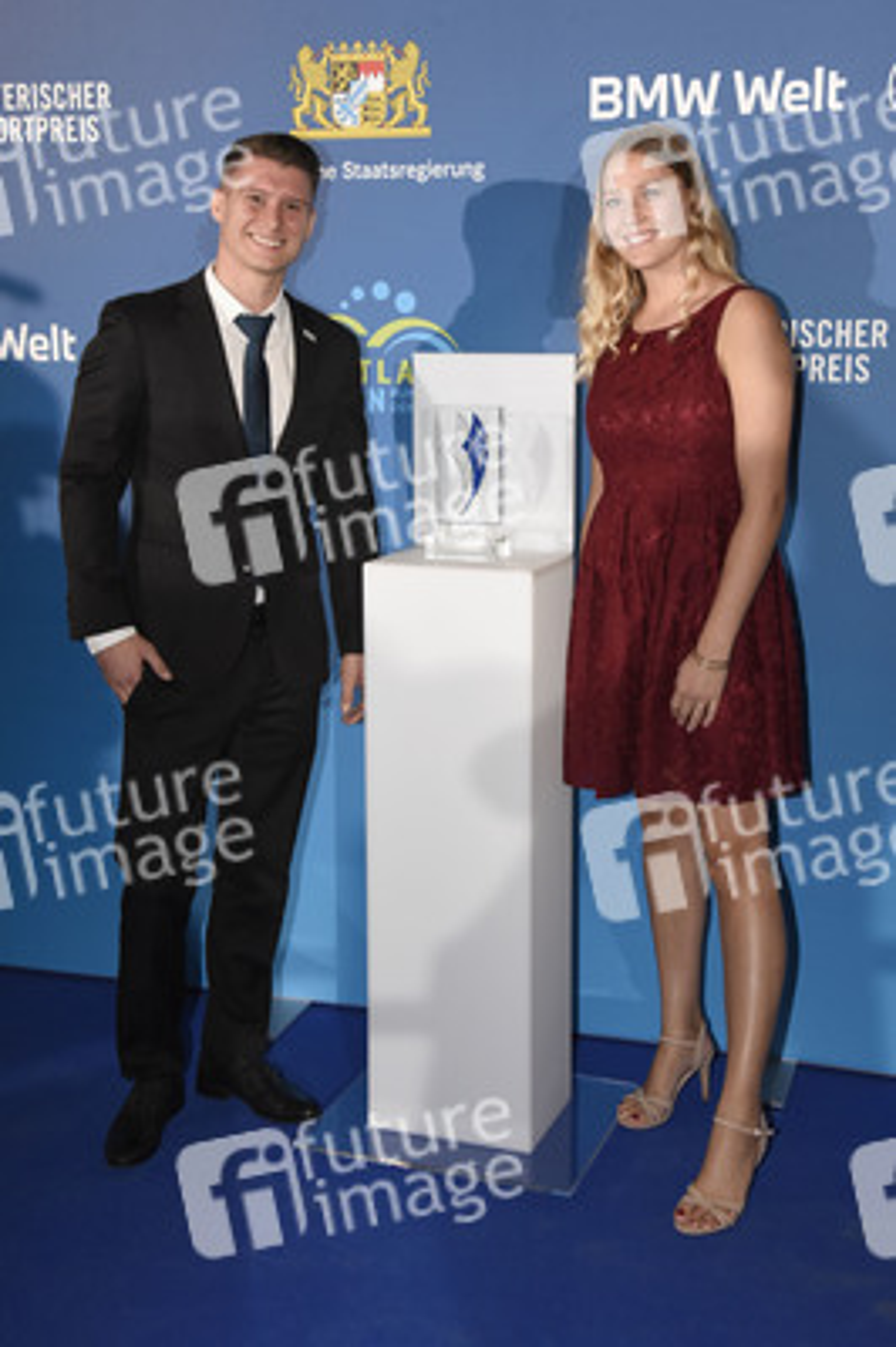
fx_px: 1645
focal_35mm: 44
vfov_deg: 44.5
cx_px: 448
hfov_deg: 30.5
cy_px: 674
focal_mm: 44
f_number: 6.3
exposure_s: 1/80
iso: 2500
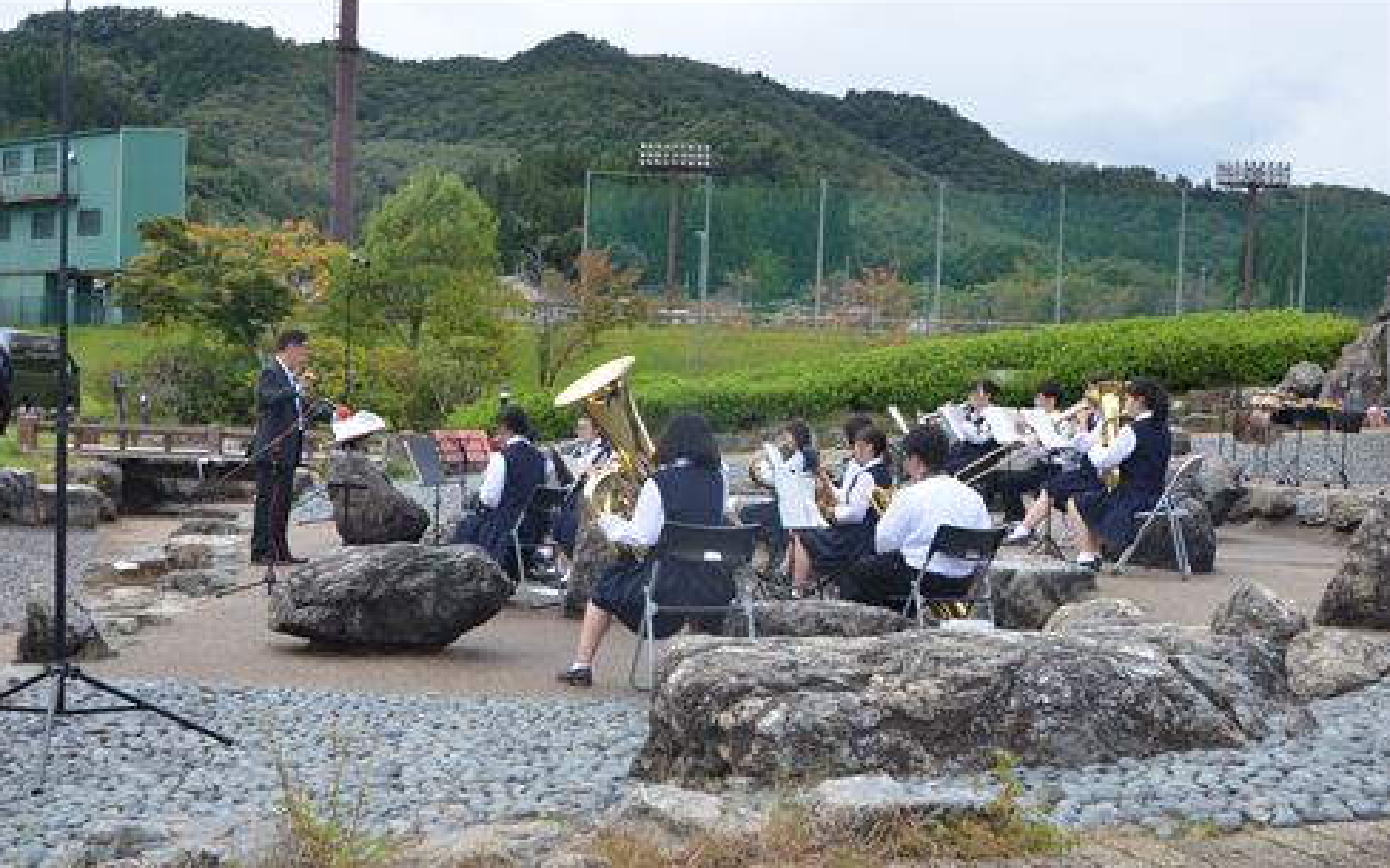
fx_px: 1894
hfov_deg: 40.3
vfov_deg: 25.8
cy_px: 454
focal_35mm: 50
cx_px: 686
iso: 320
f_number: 8
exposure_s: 1/320
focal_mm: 32
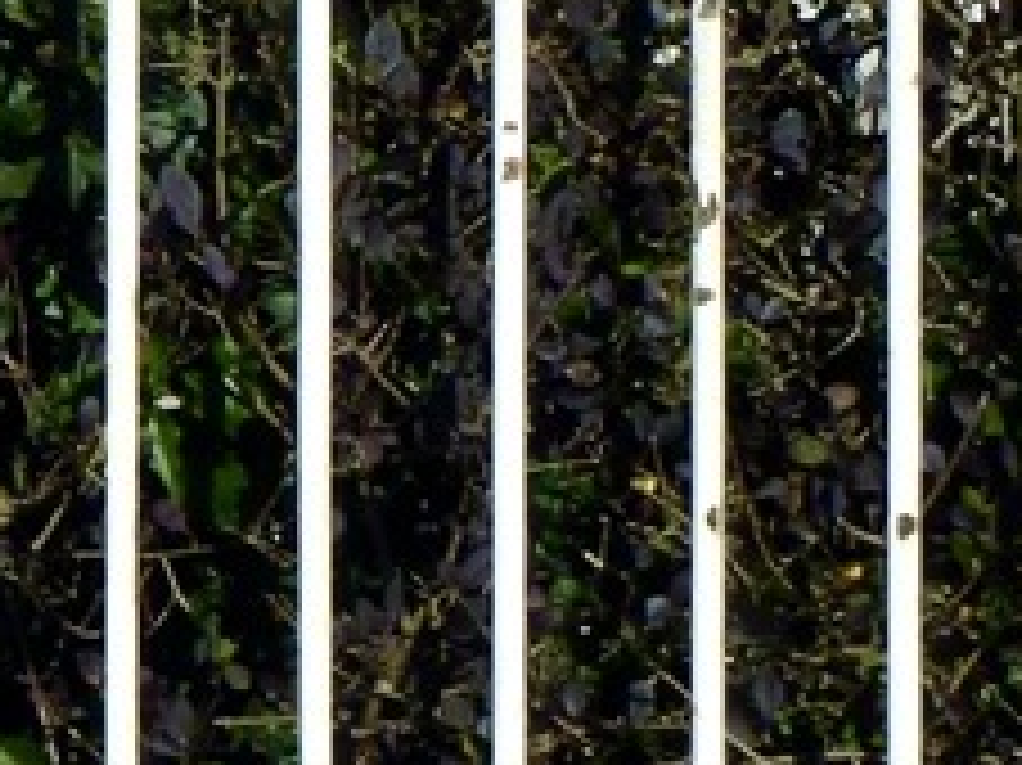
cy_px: 270
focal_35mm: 259
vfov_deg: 5.7
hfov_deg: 7.5
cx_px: -657
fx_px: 7643
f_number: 4.1
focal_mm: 8.7
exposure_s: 1/1600
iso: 100
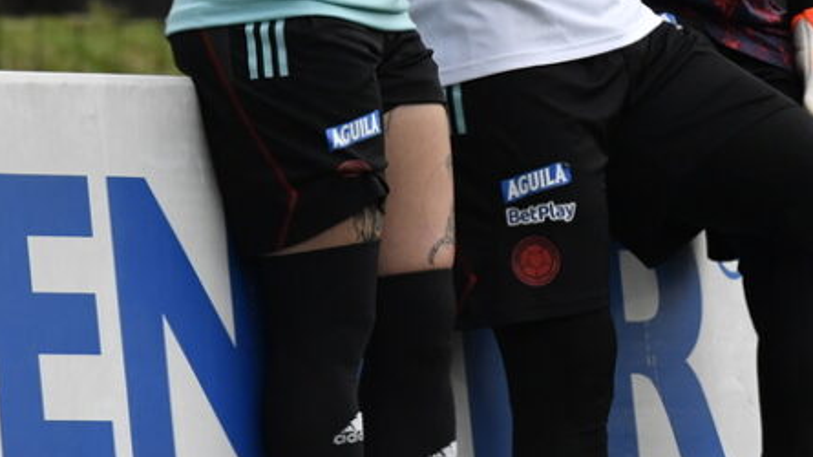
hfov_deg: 1.7
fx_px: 28081
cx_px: 550
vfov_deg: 0.9
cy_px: -85
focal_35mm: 1303
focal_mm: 360
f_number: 5.6
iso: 1600
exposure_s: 1/1000
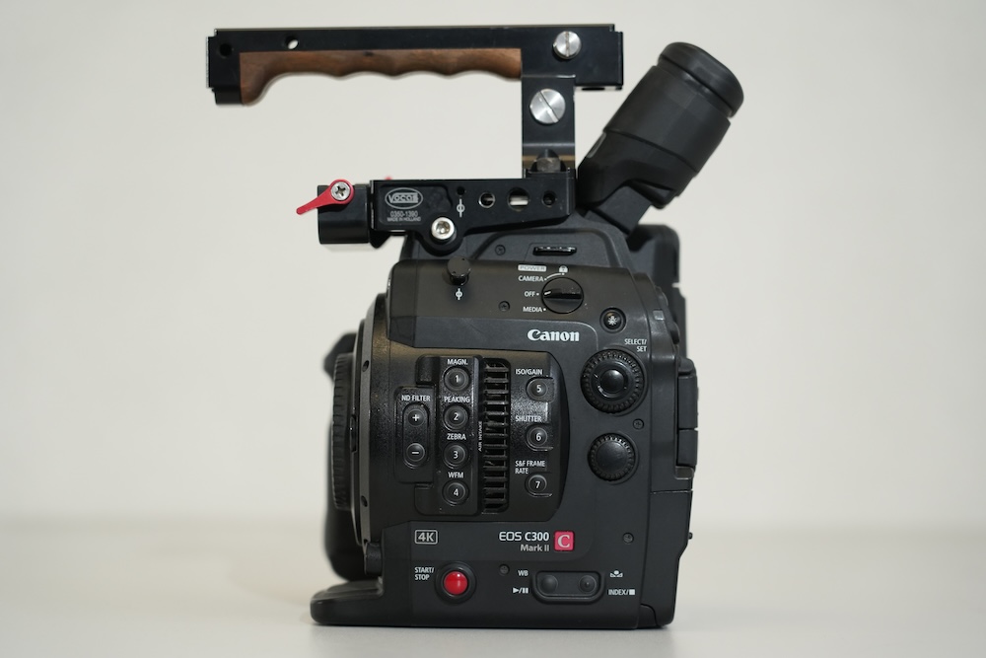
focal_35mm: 105
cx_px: 493
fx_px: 2876
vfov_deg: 13.0
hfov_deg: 19.5
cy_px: 329
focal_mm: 105
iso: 1600
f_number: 4
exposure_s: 1/500
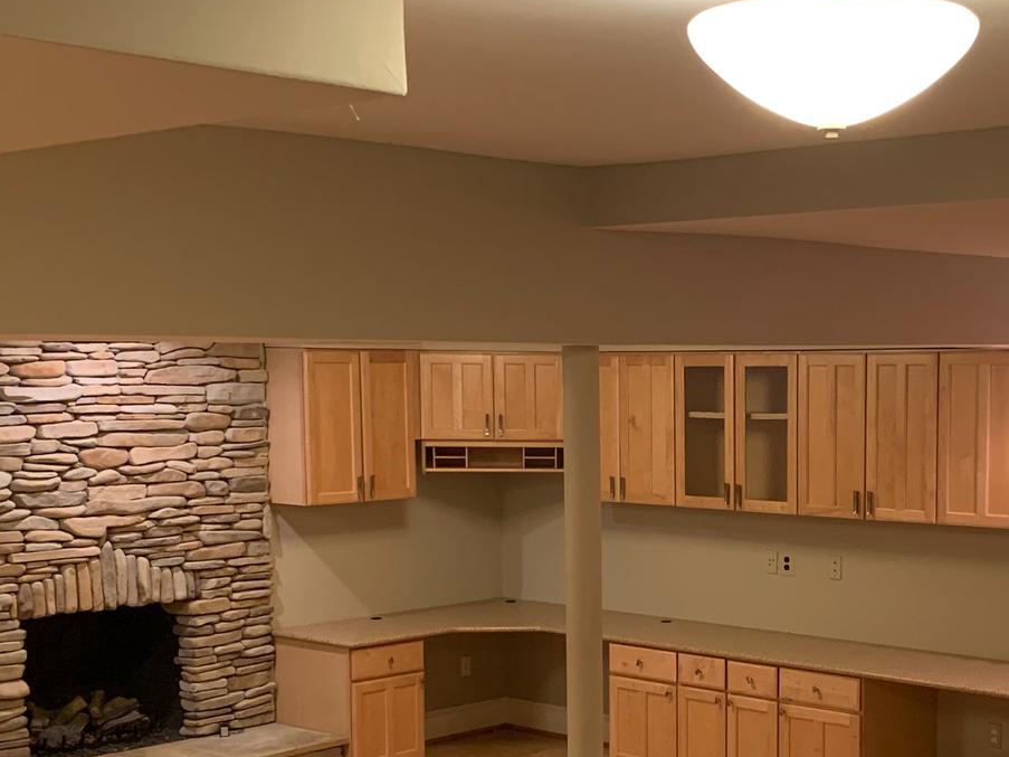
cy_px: 615
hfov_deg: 32.4
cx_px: 688
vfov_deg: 24.4
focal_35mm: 59
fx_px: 1720
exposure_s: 1/60
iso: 320
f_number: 1.8
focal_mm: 4.25
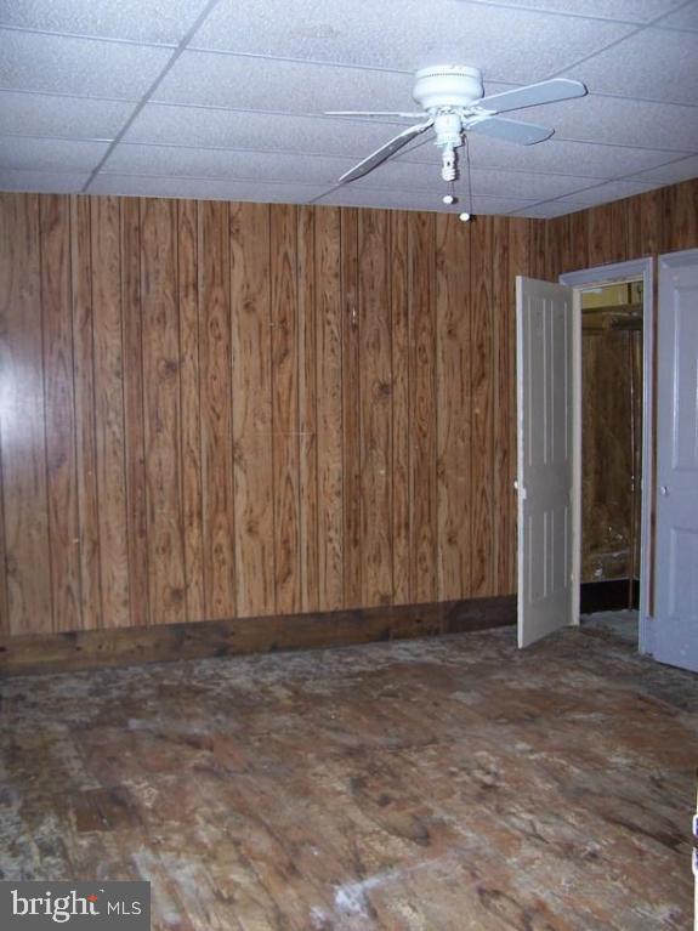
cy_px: 466
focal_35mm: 38
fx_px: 1022
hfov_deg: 37.7
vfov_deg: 49.0
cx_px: 349
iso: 140
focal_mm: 6.3
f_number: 2.8
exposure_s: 1/60
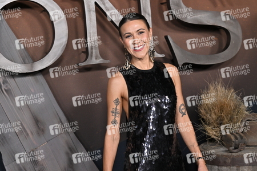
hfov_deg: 24.8
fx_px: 585
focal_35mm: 82
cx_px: 128
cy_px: 86
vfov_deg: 16.7
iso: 1600
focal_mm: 82
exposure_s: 1/320
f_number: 5.6
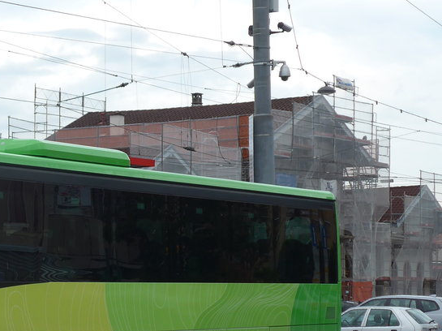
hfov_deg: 14.8
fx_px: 1659
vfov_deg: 11.4
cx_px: -38
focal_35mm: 130
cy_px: 202
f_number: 3.5
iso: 80
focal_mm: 12
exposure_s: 1/320
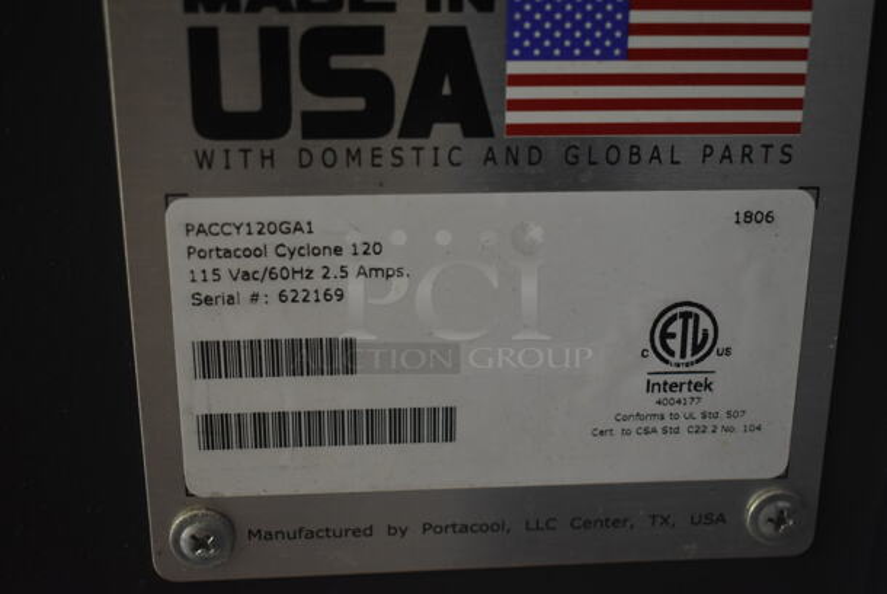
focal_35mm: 51
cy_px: 297
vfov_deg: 26.5
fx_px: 1258
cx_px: 444
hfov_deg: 38.8
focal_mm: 34
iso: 1250
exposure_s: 1/60
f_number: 4.5
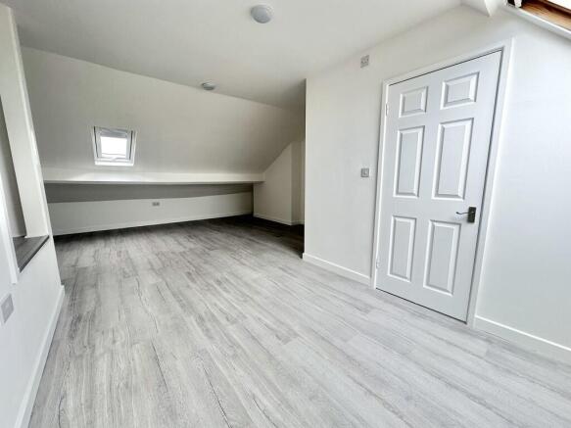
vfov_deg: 85.7
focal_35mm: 14
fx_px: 231
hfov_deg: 102.1
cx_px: 286
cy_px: 214
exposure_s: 1/99
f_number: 2.2
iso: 64
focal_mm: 2.22
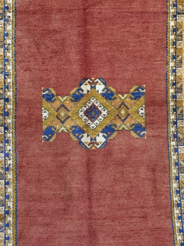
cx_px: 92
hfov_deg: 30.3
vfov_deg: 39.7
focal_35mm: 48
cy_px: 123
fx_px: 340
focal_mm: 6.76
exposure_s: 1/50
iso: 160
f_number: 1.78
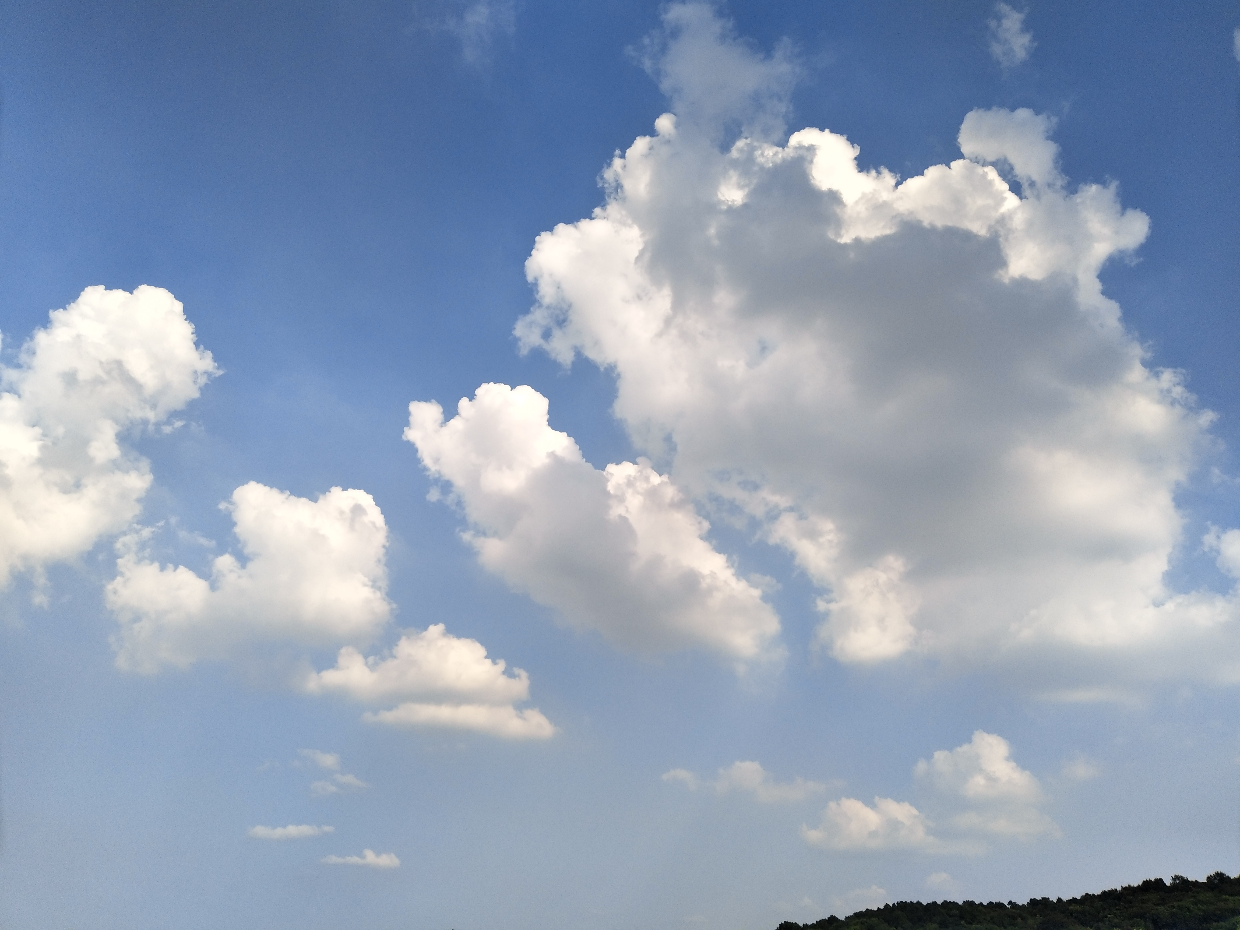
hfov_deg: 67.3
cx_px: 620
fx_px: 931
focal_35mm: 26
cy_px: 465
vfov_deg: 53.1
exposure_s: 1/1504
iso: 50
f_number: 2
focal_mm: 3.88
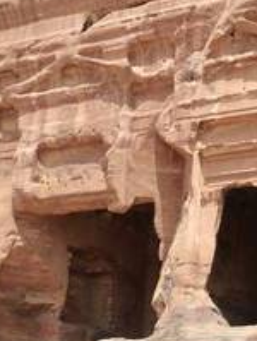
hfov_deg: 14.2
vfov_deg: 19.3
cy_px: 95
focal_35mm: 101
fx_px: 997
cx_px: 310
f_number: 9
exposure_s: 1/320
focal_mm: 20
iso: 100
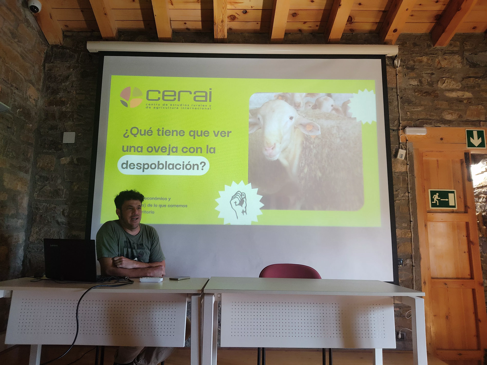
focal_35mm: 26
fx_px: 366
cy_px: 182
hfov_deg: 67.3
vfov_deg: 53.1
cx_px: 244
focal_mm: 4.74
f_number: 1.79
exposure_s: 1/33
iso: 1174
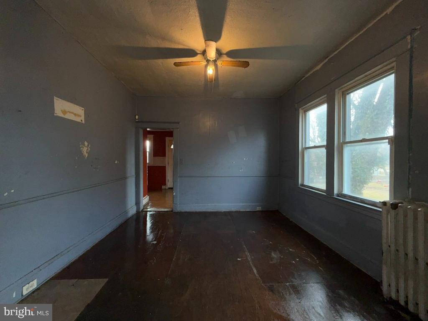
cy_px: 160
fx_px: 173
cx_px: 214
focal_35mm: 14
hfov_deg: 102.1
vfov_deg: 85.7
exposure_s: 1/60
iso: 32
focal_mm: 2.22
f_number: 2.2
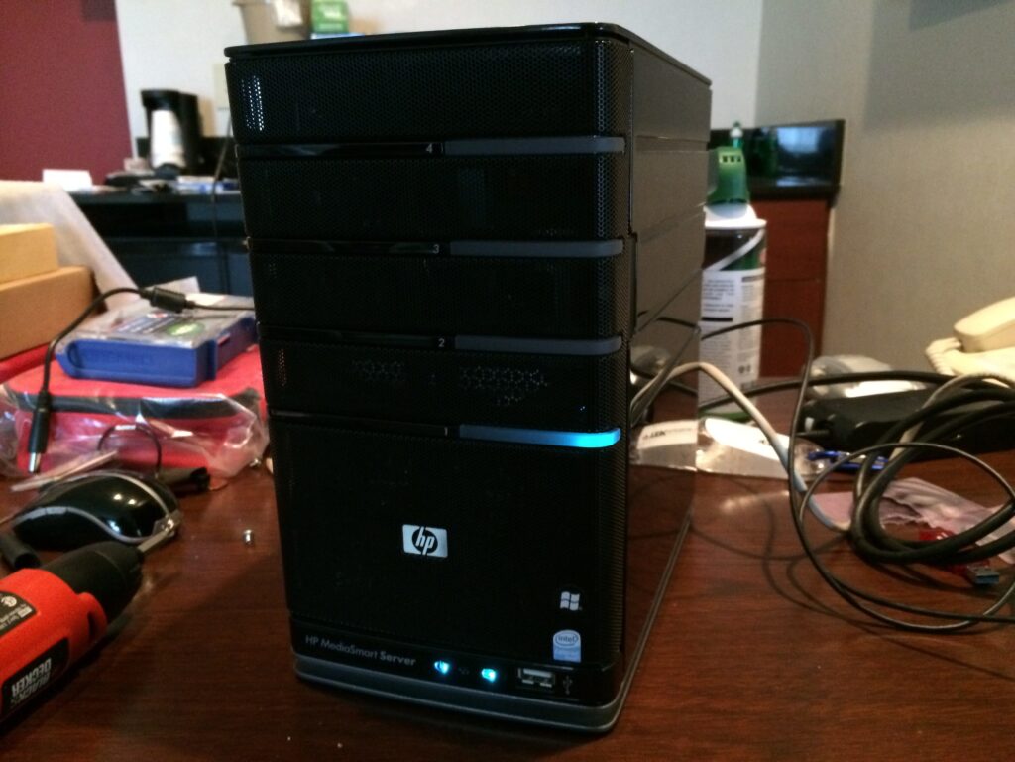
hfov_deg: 60.0
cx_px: 508
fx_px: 880
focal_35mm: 30
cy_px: 381
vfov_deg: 46.8
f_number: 2.2
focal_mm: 4.12
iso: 400
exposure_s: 1/15
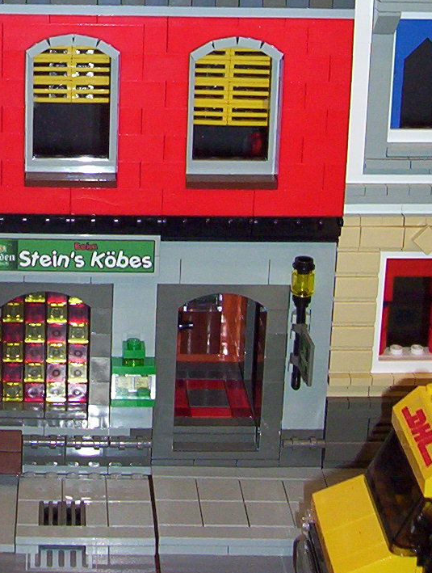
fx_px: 1641
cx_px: 38
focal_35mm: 99
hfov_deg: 14.8
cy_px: 3
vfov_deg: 19.2
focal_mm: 5.77
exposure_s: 1/60
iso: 140
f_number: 2.73
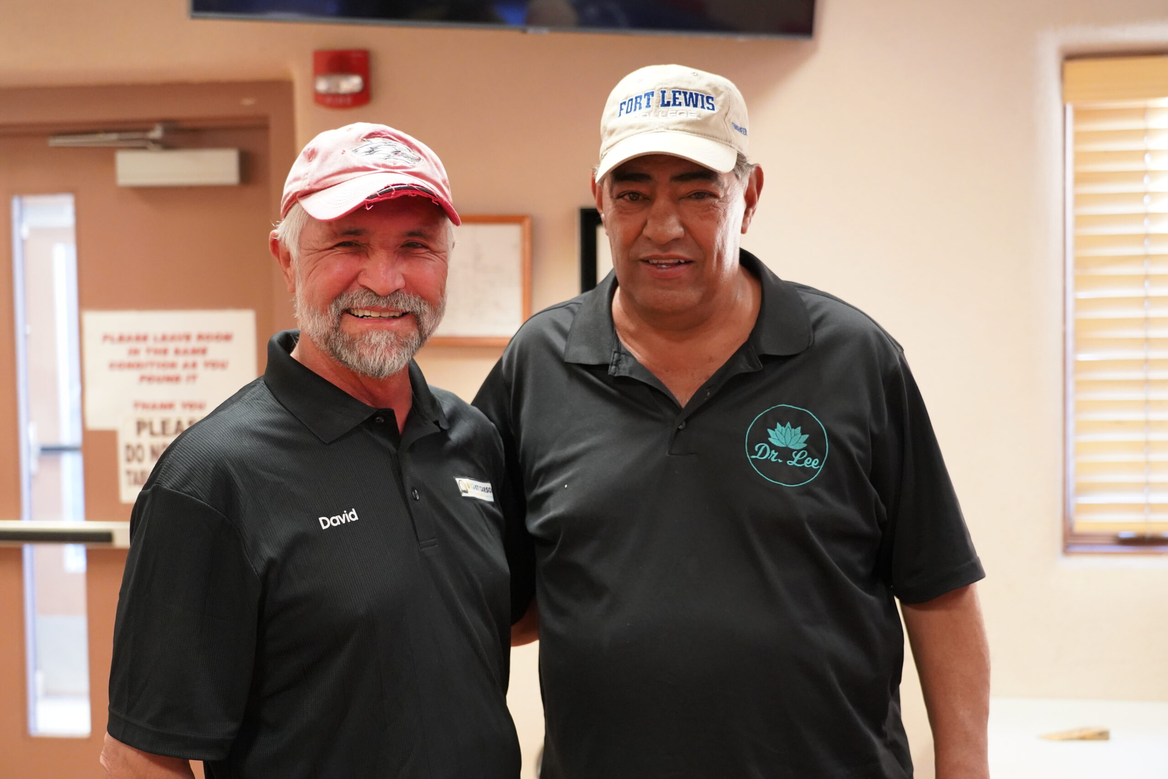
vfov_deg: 28.1
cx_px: 584
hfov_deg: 41.1
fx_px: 1557
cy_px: 390
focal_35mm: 48
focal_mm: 48
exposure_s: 1/160
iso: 6400
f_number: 4
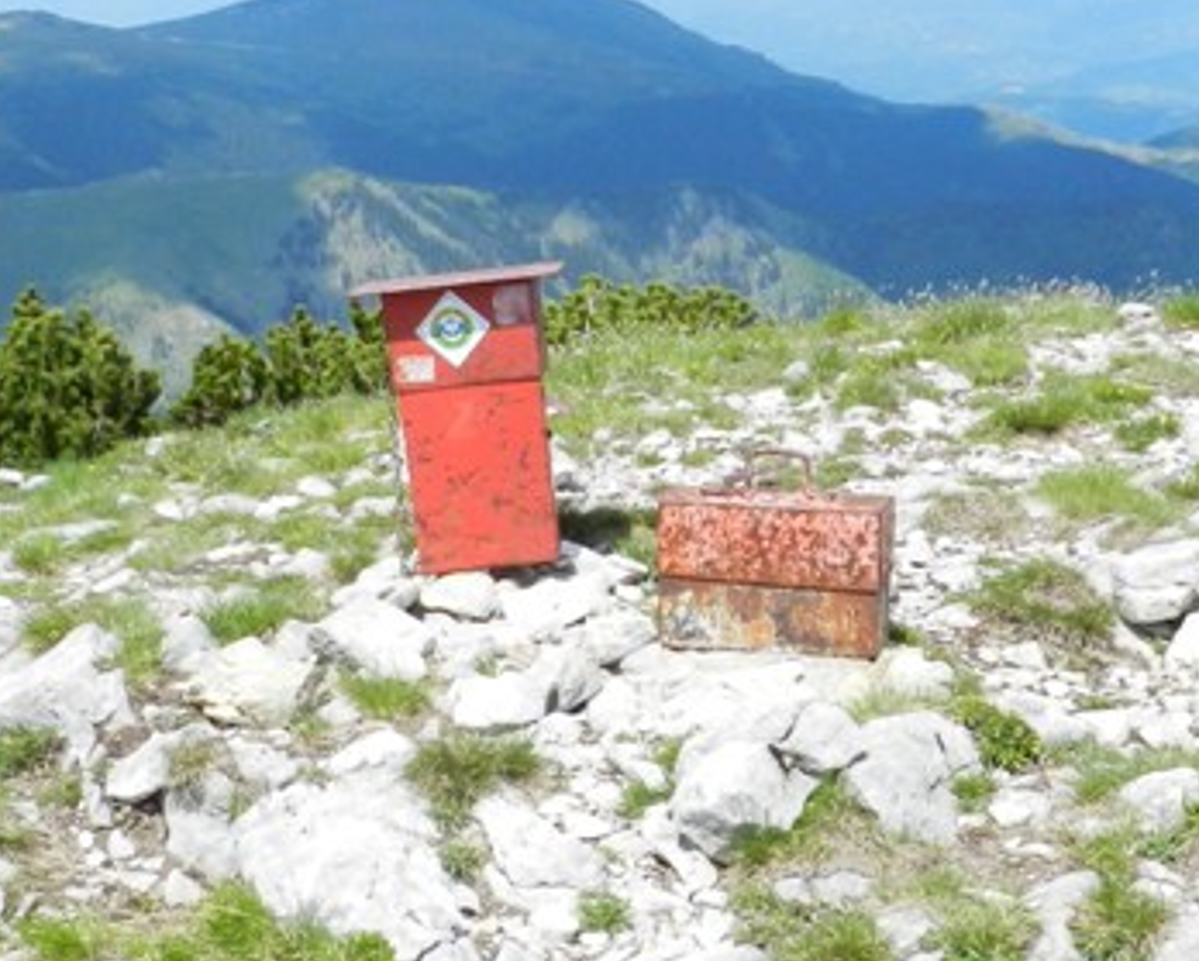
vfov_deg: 23.1
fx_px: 2344
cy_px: 623
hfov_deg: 28.7
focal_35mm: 66
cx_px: 668
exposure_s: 1/800
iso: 160
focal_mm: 4
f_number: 4.5
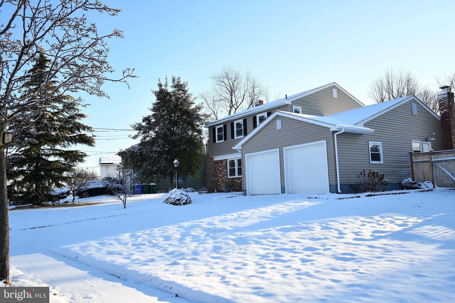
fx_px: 379
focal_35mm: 30
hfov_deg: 61.9
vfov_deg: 43.6
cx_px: 228
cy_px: 152
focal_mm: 20
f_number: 5.6
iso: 100
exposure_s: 1/200
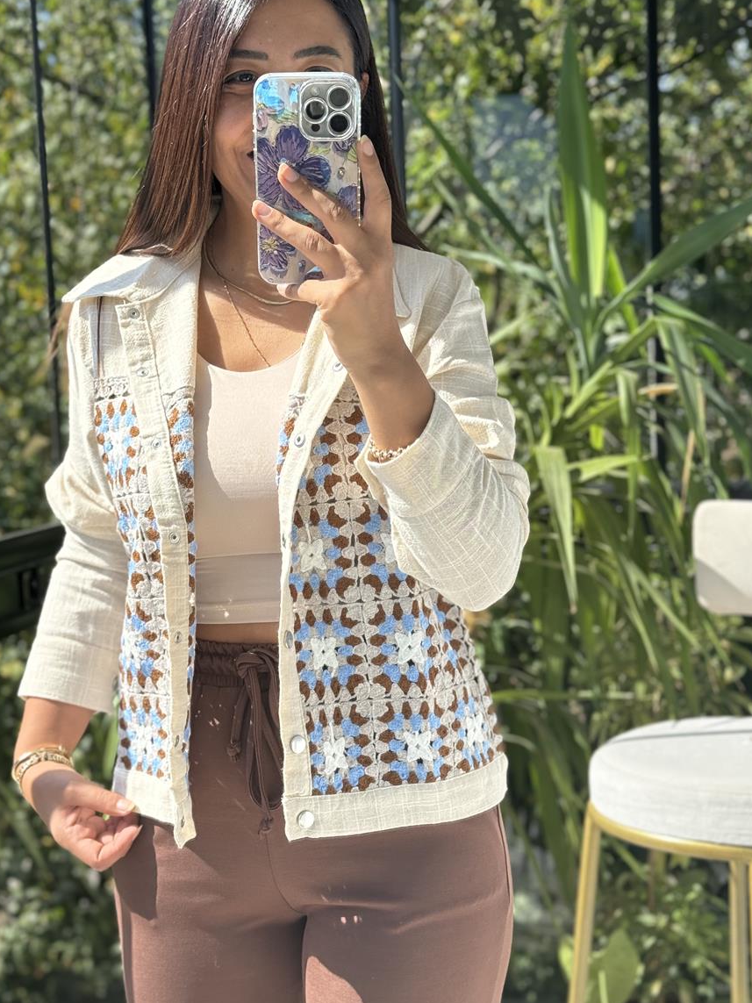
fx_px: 1622
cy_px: 470
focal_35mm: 56
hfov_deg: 26.1
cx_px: 332
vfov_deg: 34.3
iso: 64
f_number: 1.78
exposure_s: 1/572
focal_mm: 6.76
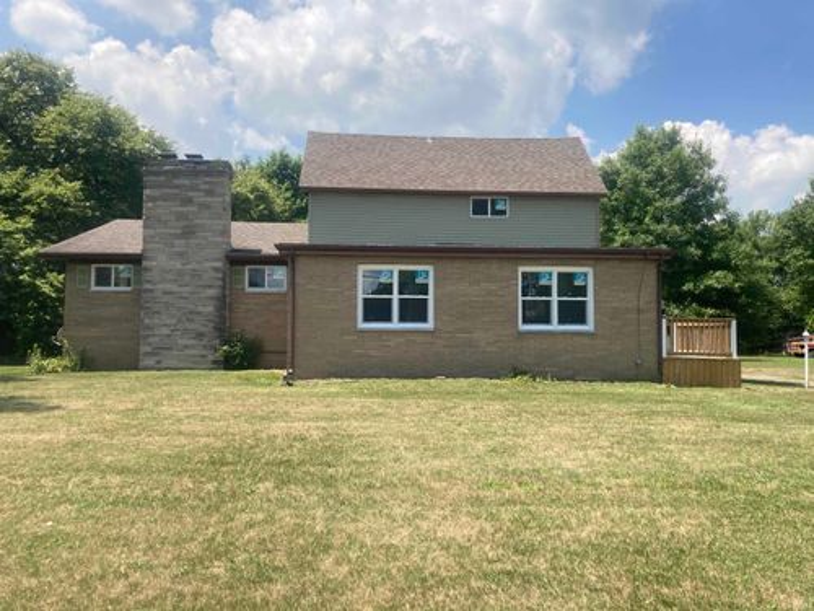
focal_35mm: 28
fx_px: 658
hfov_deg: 63.4
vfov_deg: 49.7
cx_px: 407
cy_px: 306
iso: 20
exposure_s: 1/1779
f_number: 1.8
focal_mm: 3.99
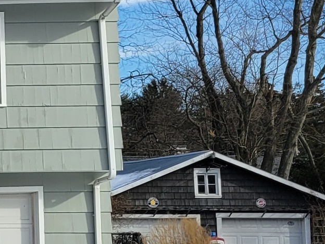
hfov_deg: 12.7
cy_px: 149
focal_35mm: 128
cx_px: -396
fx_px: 1202
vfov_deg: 11.6
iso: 40
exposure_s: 1/2977
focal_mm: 5.4
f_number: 1.8
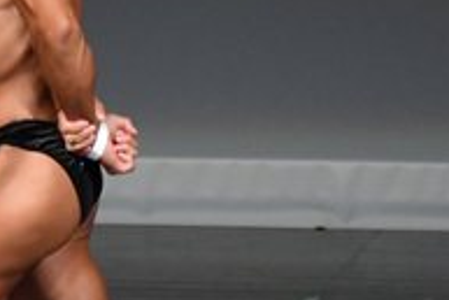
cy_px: 95
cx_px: 22
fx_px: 17274
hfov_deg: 1.5
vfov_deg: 1.0
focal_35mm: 1384
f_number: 5.6
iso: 4000
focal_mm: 230
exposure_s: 1/400
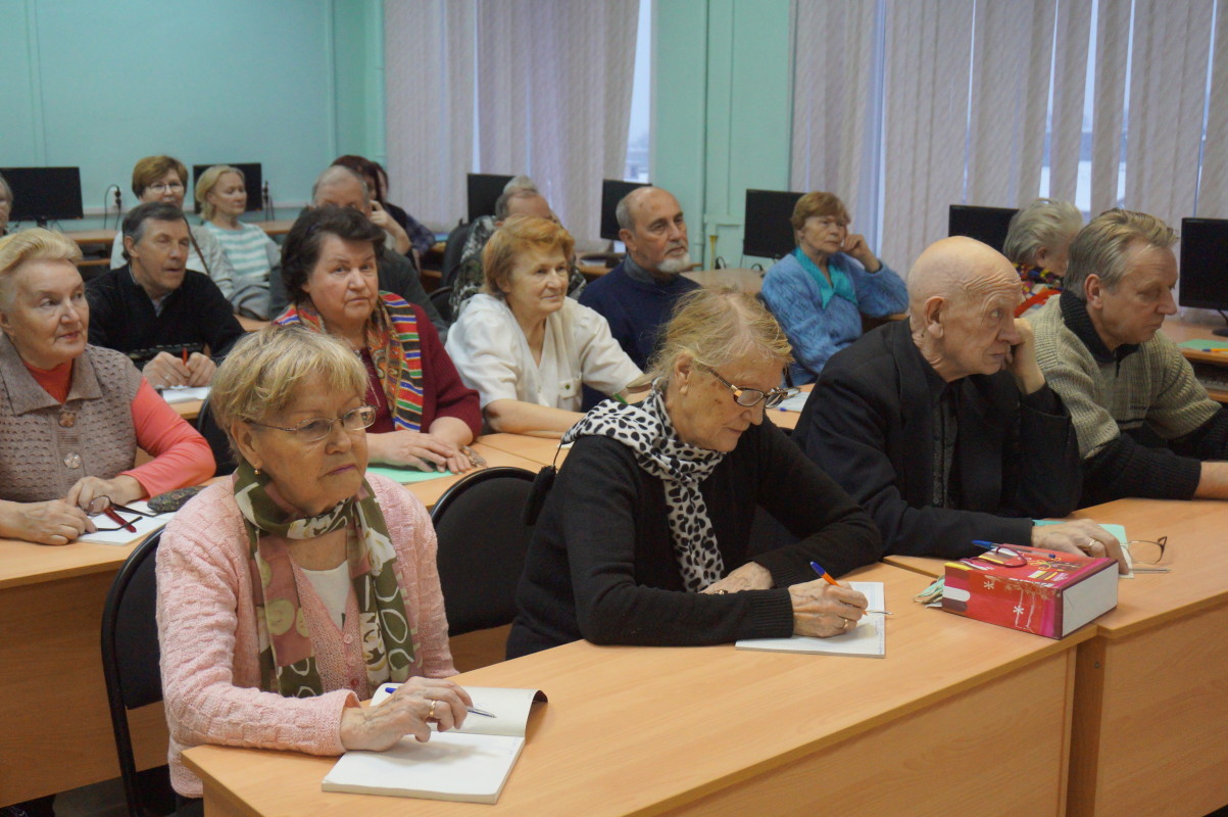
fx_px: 1431
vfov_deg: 31.8
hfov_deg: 46.4
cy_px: 408
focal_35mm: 42
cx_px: 614
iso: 2000
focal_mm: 28
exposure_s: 1/160
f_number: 4.5
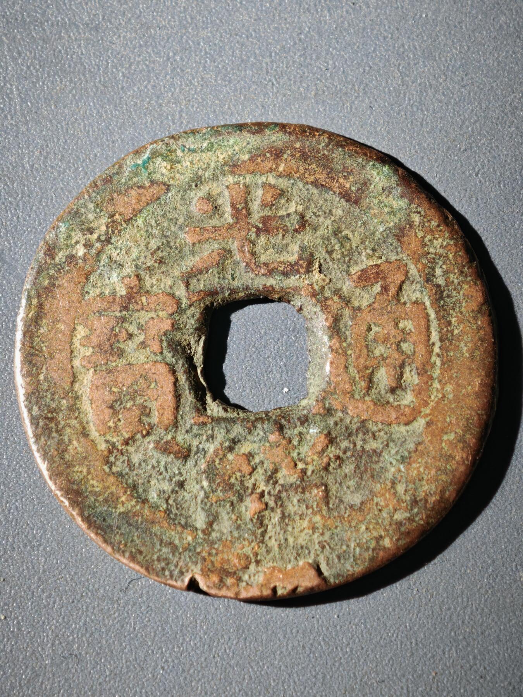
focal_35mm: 113
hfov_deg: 13.1
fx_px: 2276
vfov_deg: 17.4
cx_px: 262
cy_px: 348
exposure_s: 1/100
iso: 320
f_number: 2
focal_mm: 9
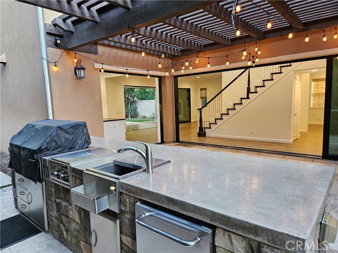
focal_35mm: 23
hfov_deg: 73.9
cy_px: 126
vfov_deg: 58.9
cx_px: 169
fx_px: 225
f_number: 1.8
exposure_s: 1/120
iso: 250
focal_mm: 5.4
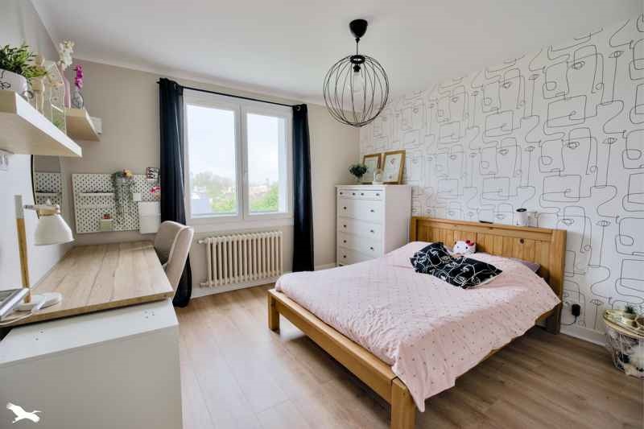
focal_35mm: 16
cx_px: 322
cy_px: 214
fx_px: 286
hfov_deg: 96.7
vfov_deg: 73.7
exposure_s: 1/400
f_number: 8
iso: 800
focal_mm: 16
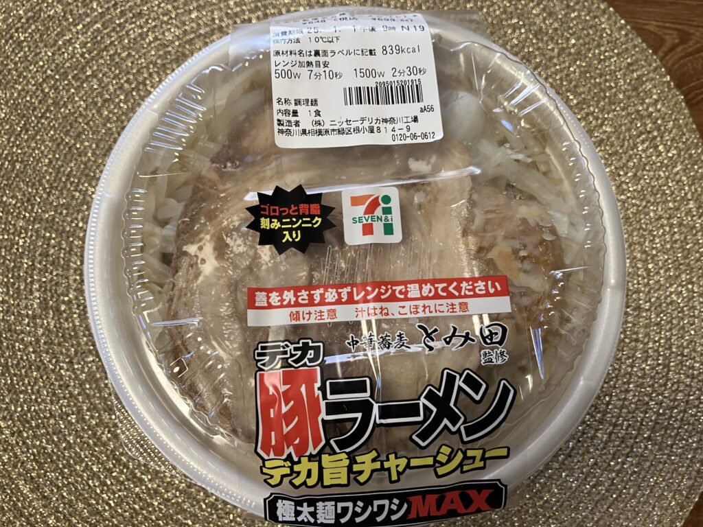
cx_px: 352
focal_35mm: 28
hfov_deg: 63.4
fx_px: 569
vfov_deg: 49.7
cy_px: 264
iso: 80
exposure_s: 1/80
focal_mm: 3.99
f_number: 1.8
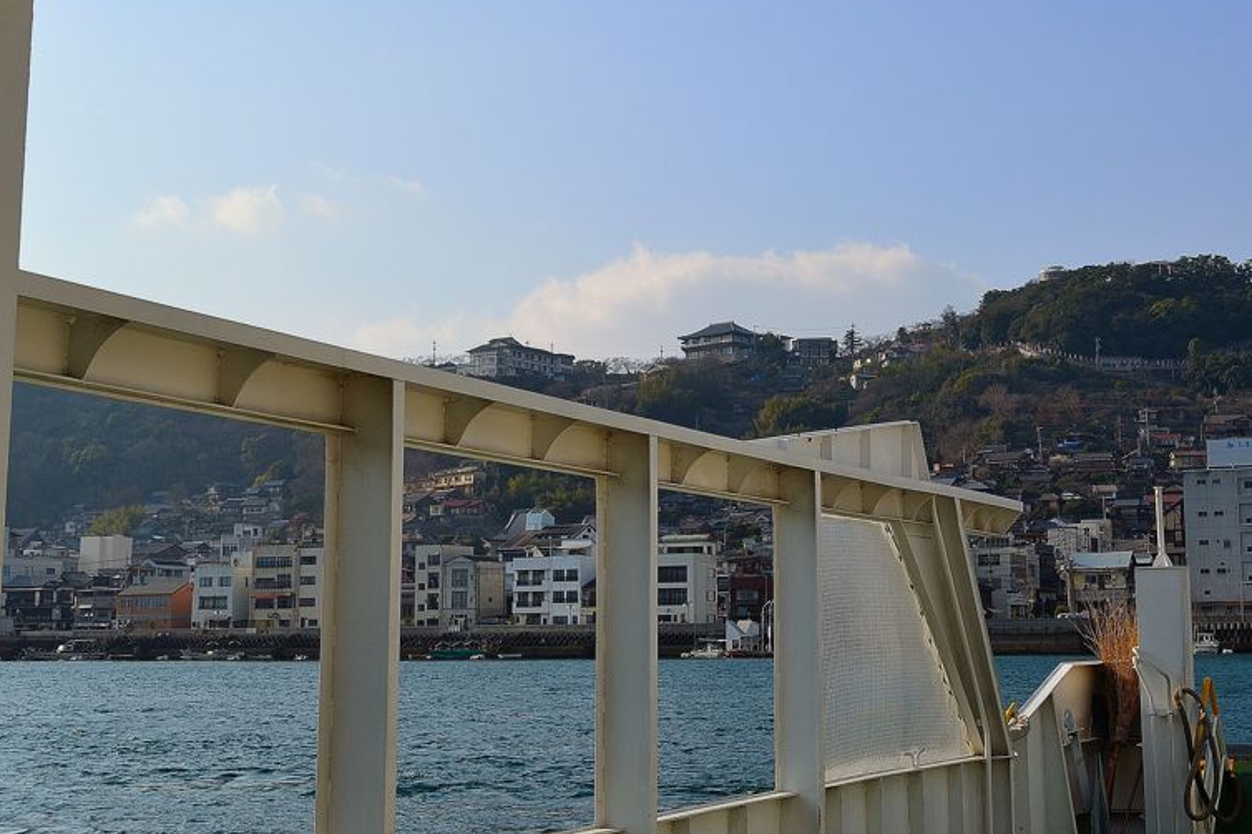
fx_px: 1842
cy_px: 309
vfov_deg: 25.4
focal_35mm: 53
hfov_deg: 37.3
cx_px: 800
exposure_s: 1/640
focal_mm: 26
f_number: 8
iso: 200
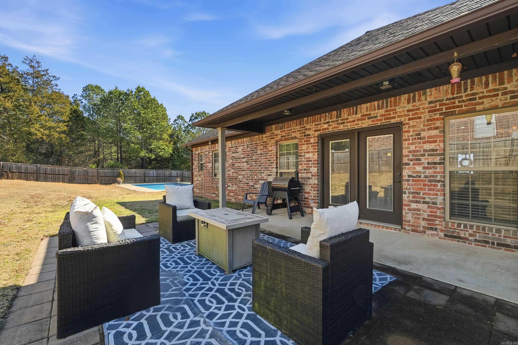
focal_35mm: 15
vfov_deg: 77.3
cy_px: 172
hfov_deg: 100.4
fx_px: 216
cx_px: 259
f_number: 9
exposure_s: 1/640
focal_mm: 10
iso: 250
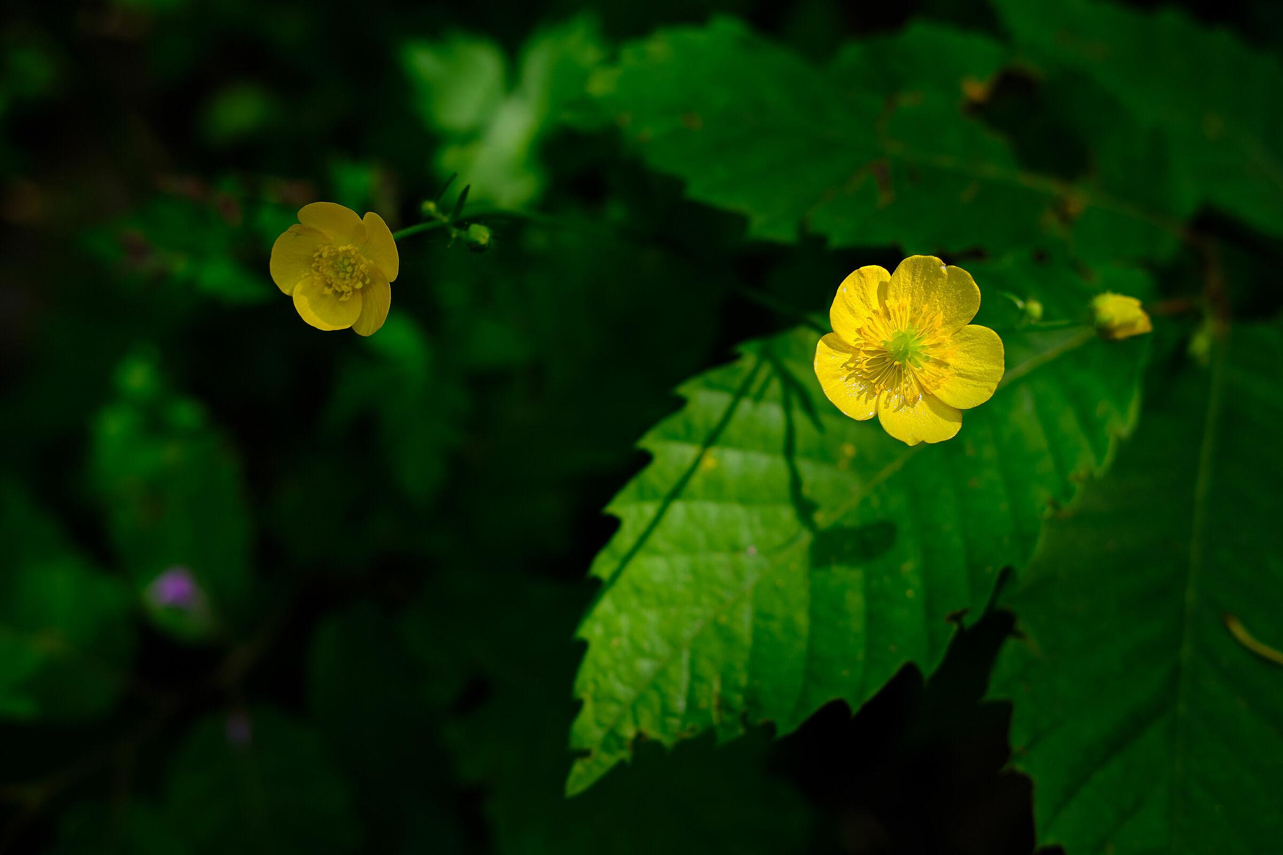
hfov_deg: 37.5
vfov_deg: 25.5
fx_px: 1889
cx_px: 642
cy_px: 428
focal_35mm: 53
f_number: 4
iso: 160
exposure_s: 1/220
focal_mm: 35
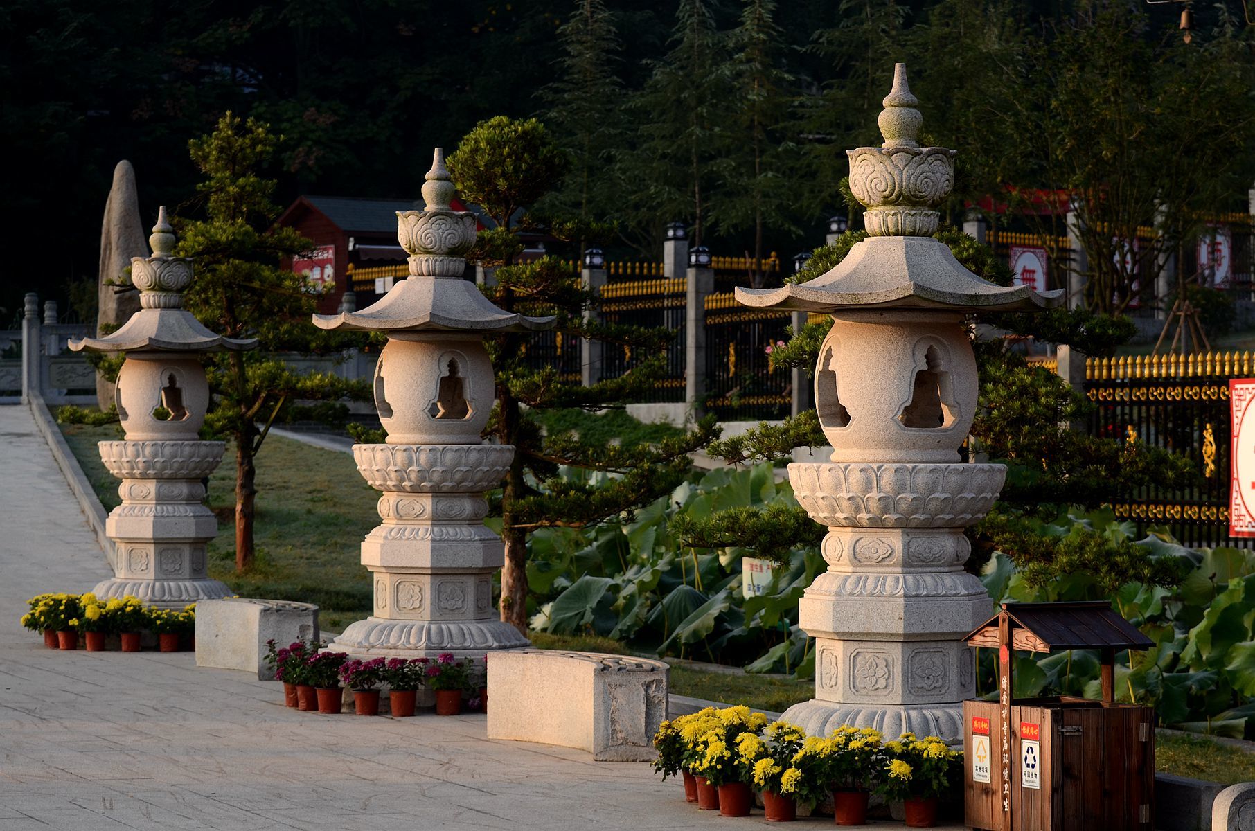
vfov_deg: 13.0
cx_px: 628
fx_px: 3653
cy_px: 416
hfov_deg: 19.5
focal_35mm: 105
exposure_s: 1/320
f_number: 4.5
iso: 160
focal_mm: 70
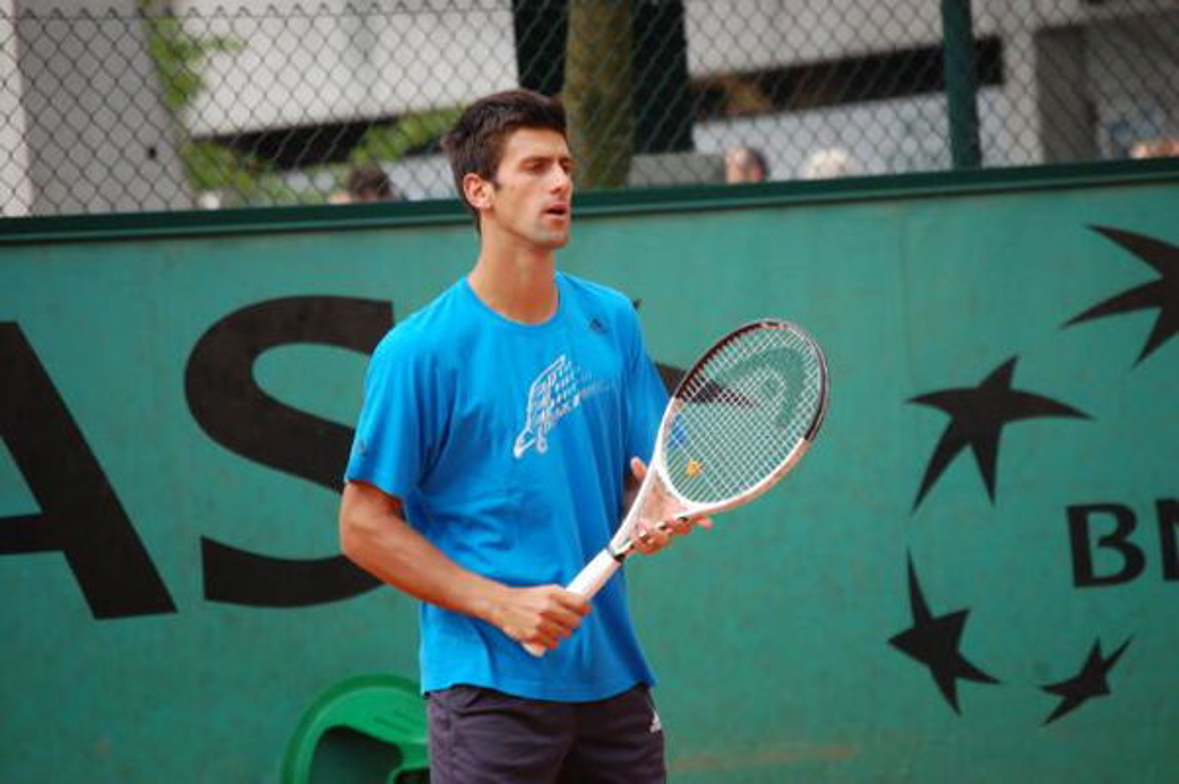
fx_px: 9817
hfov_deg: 6.9
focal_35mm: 300
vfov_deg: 4.6
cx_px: 590
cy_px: 392
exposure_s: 1/500
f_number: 5.6
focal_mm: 200
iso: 400
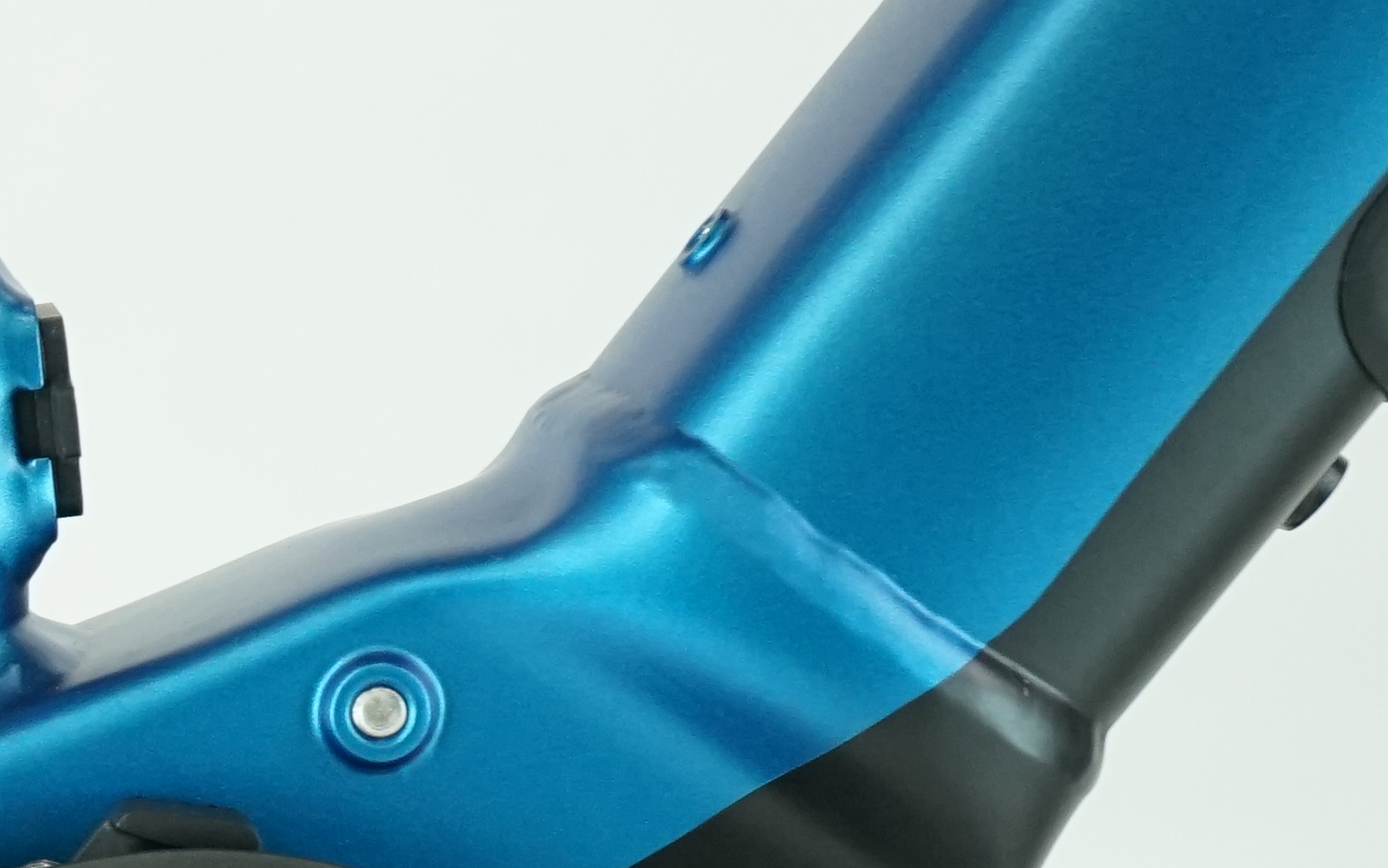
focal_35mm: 203
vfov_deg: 6.4
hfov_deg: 9.8
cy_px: 1387
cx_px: -1053
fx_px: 7680
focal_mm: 49
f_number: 5.6
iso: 1600
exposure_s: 1/200
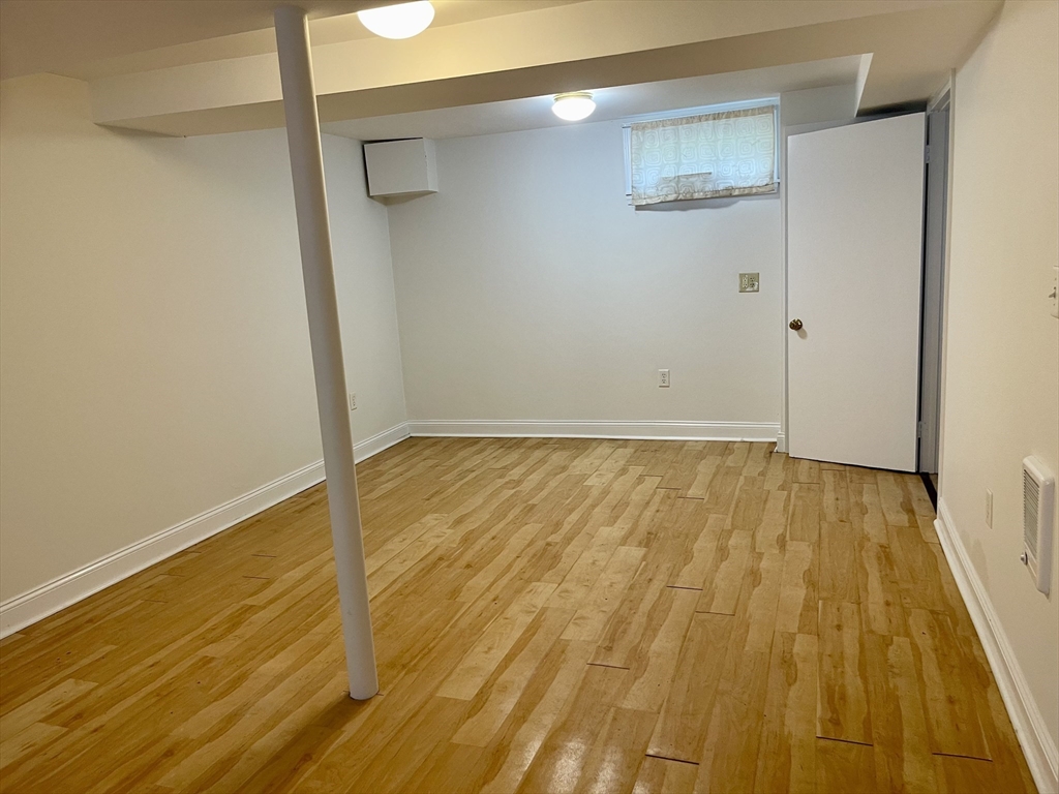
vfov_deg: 54.9
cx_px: 530
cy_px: 397
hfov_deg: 69.4
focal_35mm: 25
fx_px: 765
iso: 125
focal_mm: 5.1
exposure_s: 1/60
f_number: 1.6
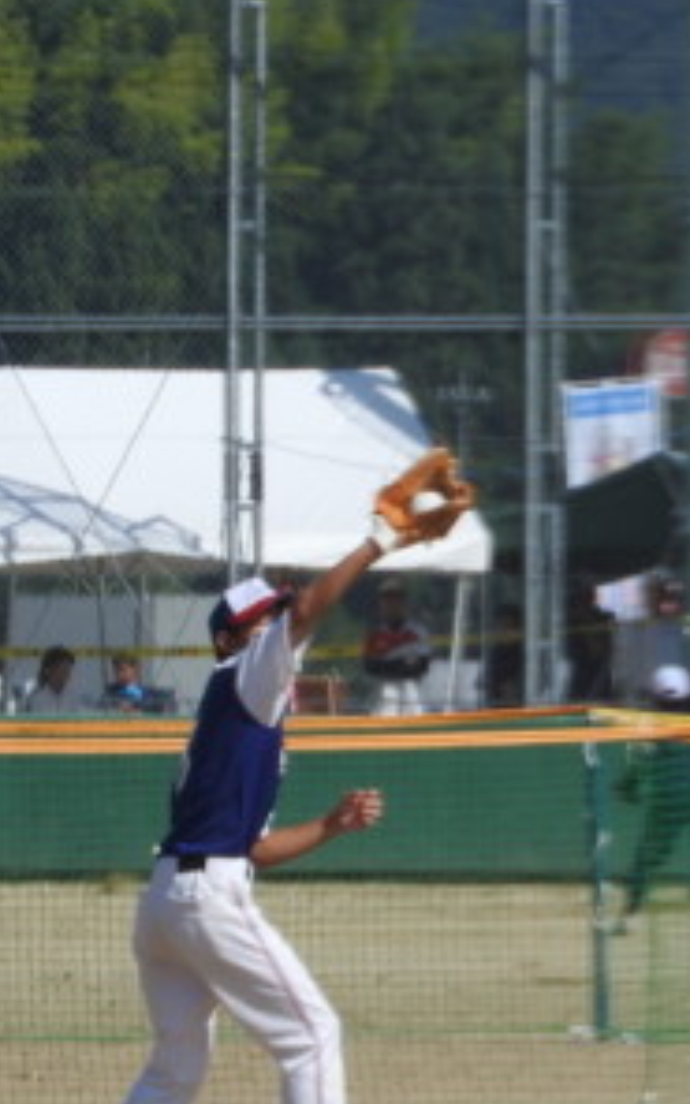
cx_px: 761
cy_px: 817
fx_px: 25875
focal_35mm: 860
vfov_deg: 2.4
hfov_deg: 1.5
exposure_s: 1/800
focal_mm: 71.7
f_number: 5.6
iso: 100
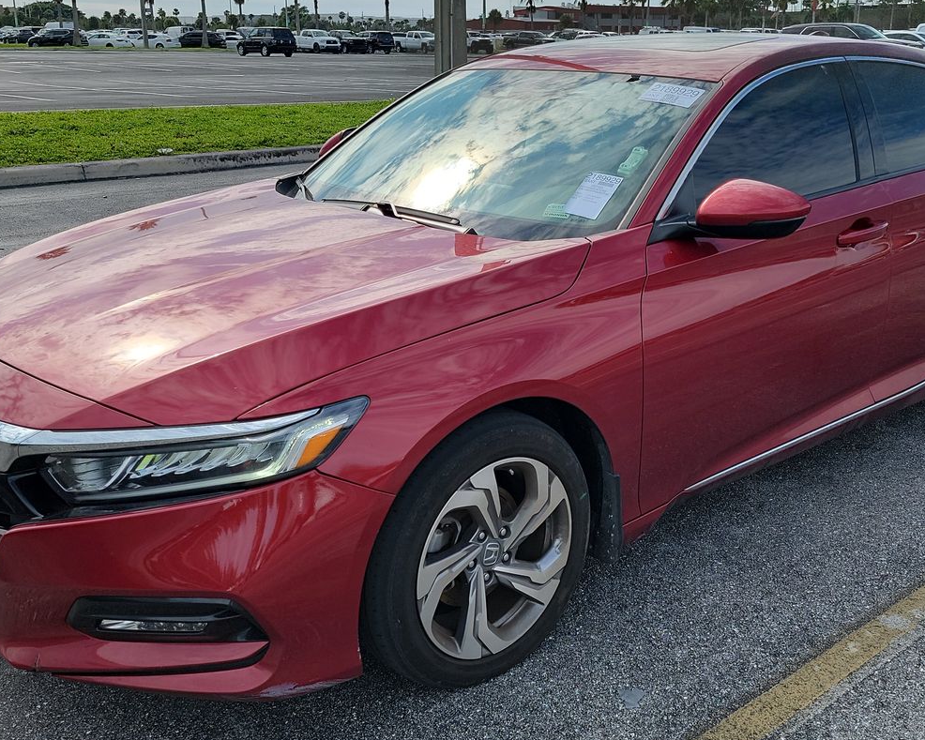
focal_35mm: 38
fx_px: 1040
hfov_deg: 47.9
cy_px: 341
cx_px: 500
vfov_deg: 39.1
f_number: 1.8
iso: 50
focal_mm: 6.7
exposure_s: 1/849
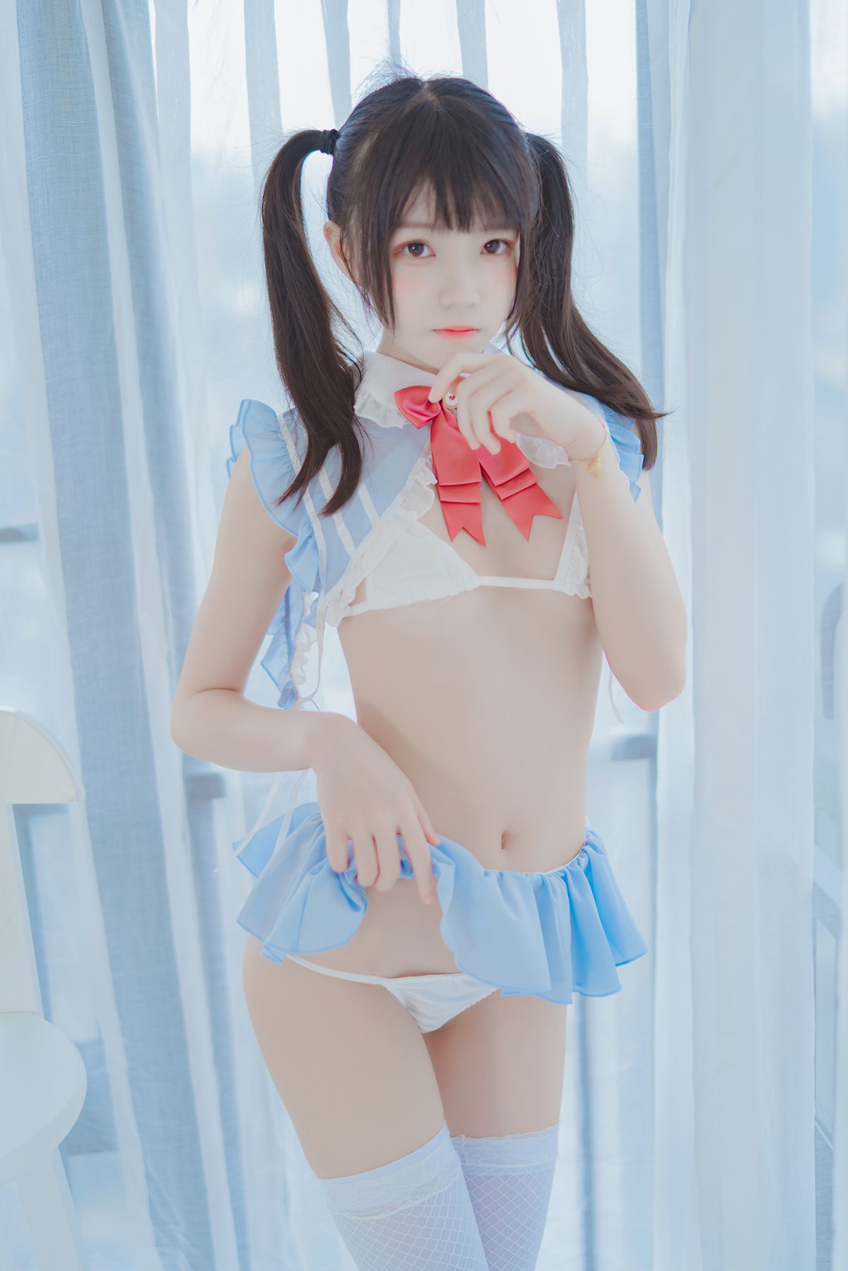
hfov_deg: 27.0
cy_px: 636
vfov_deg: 39.6
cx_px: 424
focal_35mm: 50
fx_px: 1766
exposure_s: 1/125
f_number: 1.4
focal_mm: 50
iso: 100
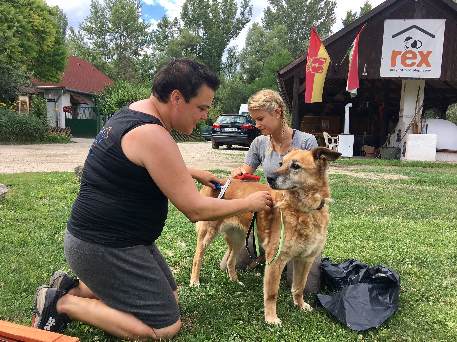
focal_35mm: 29
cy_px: 171
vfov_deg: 48.2
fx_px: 383
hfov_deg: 61.7
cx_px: 228
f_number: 2.2
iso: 25
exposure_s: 1/591
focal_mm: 4.15
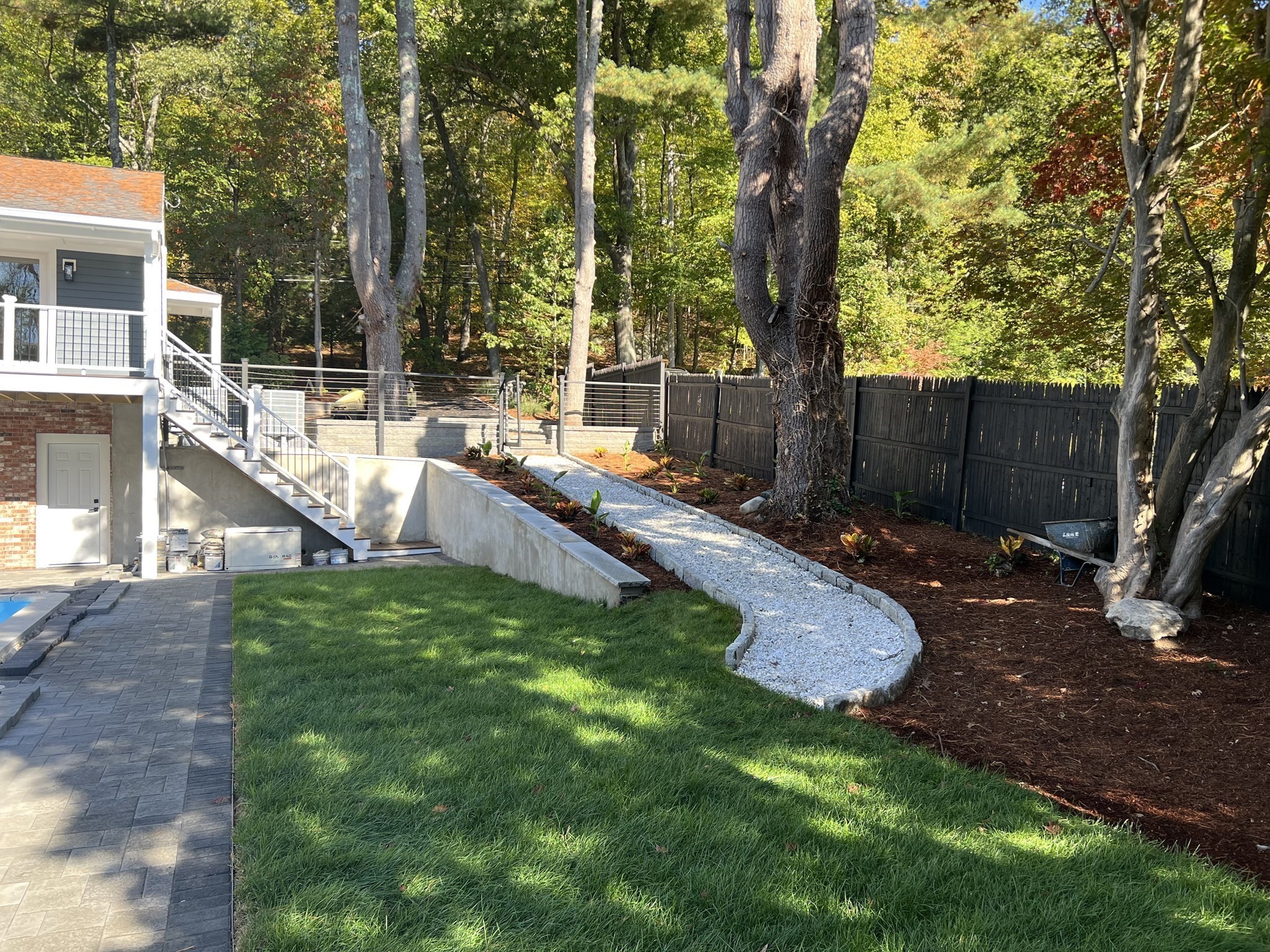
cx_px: 635
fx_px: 954
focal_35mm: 26
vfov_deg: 53.1
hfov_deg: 67.3
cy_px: 476
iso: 50
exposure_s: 1/521
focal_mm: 5.7
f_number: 1.5
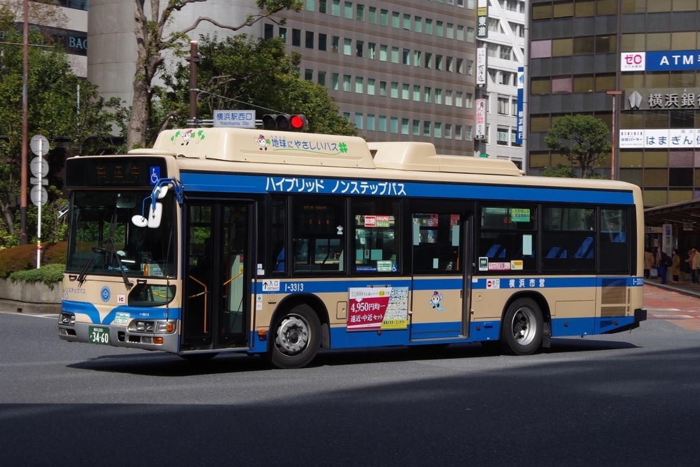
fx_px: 1186
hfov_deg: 32.9
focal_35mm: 61
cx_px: 346
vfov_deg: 22.3
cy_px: 236
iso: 200
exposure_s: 1/320
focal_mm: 40
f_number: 11
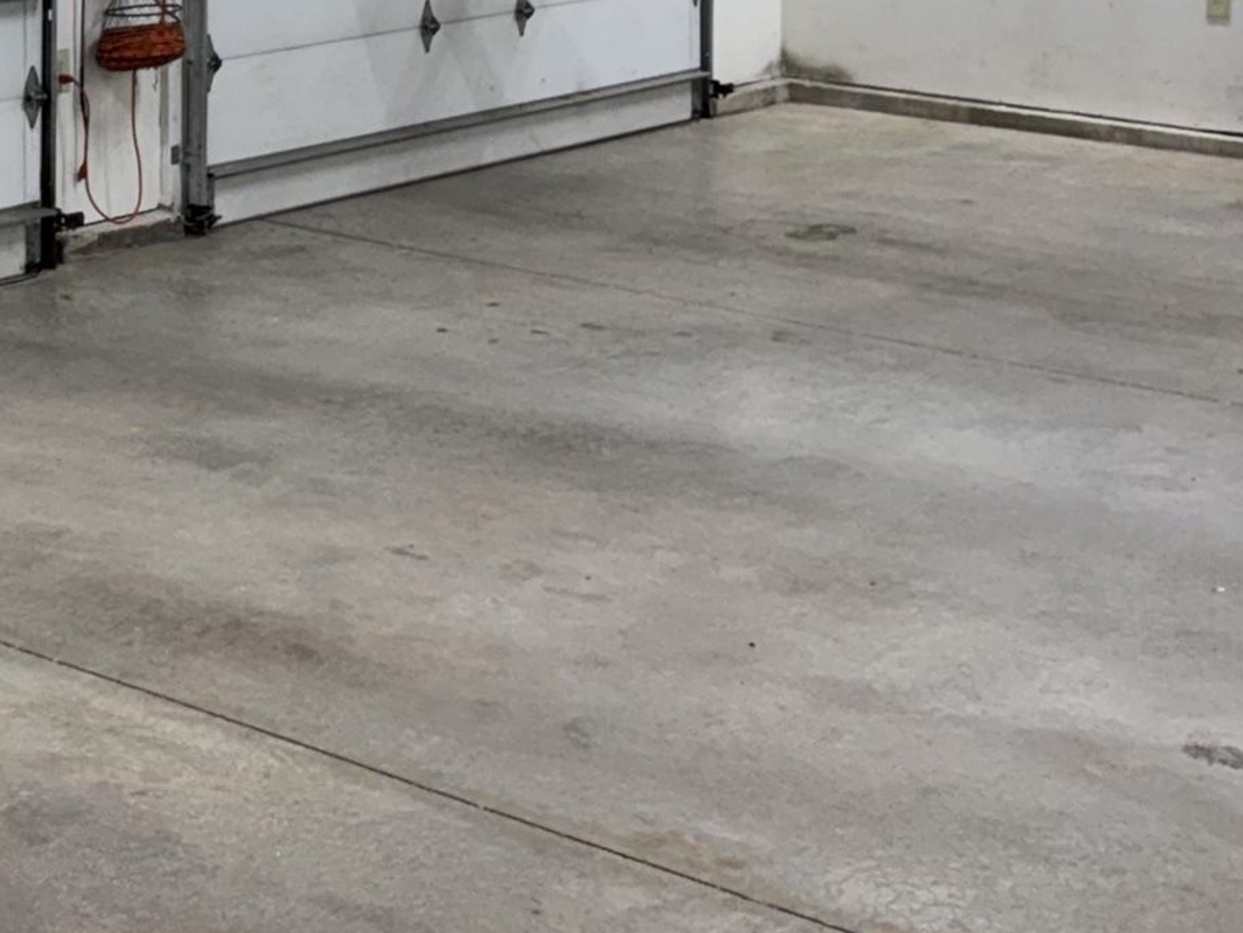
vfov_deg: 17.1
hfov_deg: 23.2
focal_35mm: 81
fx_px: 2909
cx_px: 20
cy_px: -303
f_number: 1.78
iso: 100
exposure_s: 1/120
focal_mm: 6.76
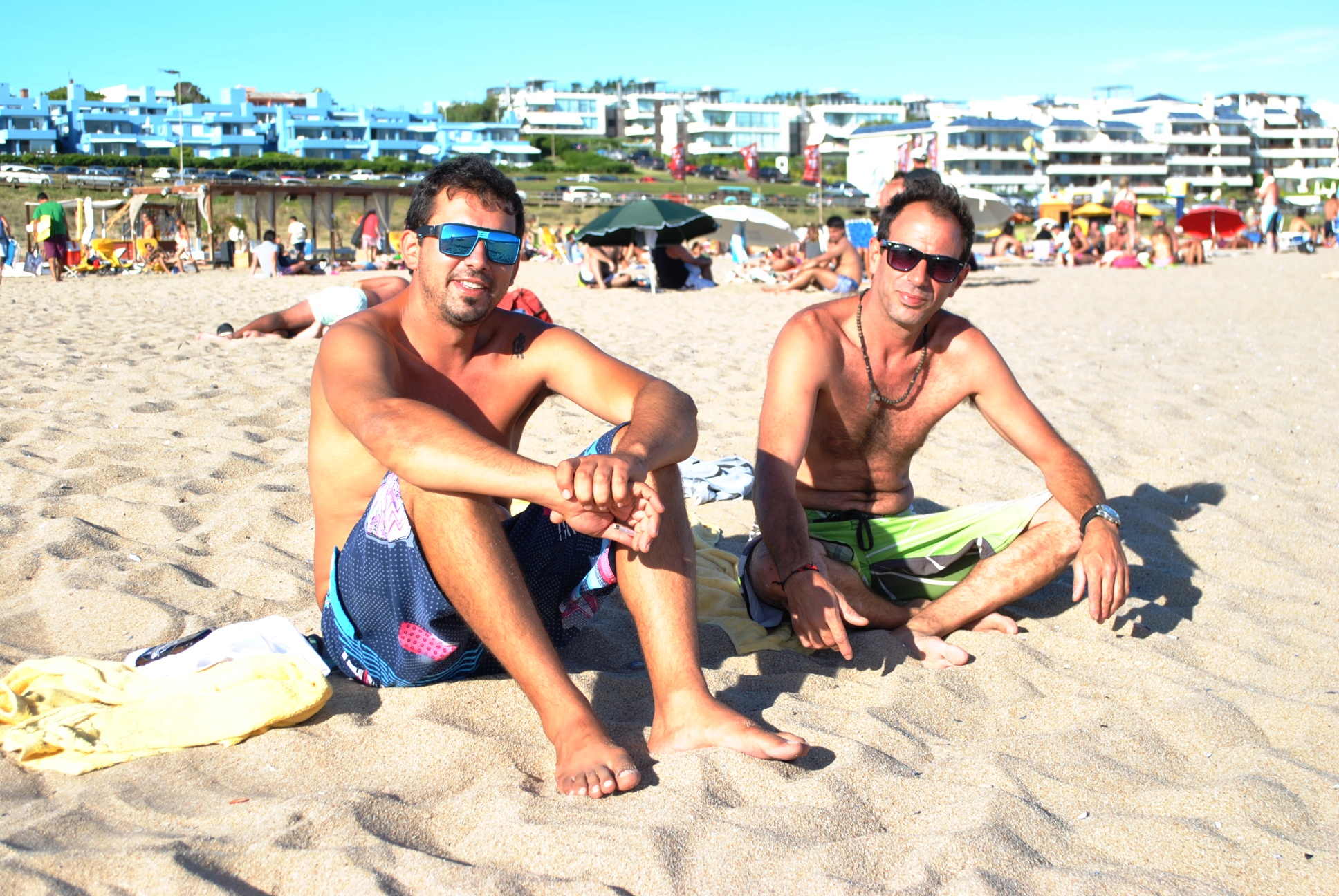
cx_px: 670
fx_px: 1955
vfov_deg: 25.8
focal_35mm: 52
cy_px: 448
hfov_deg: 37.8
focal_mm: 35
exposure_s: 1/200
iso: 100
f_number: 5.6
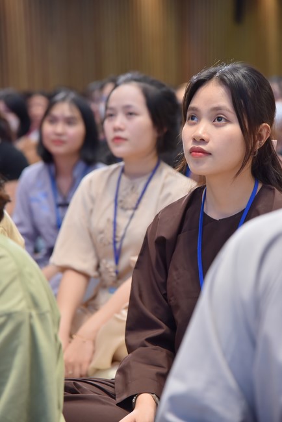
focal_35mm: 120
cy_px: 211
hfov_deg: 11.4
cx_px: 141
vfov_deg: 17.1
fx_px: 1408
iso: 1250
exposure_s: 1/125
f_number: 5
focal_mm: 120
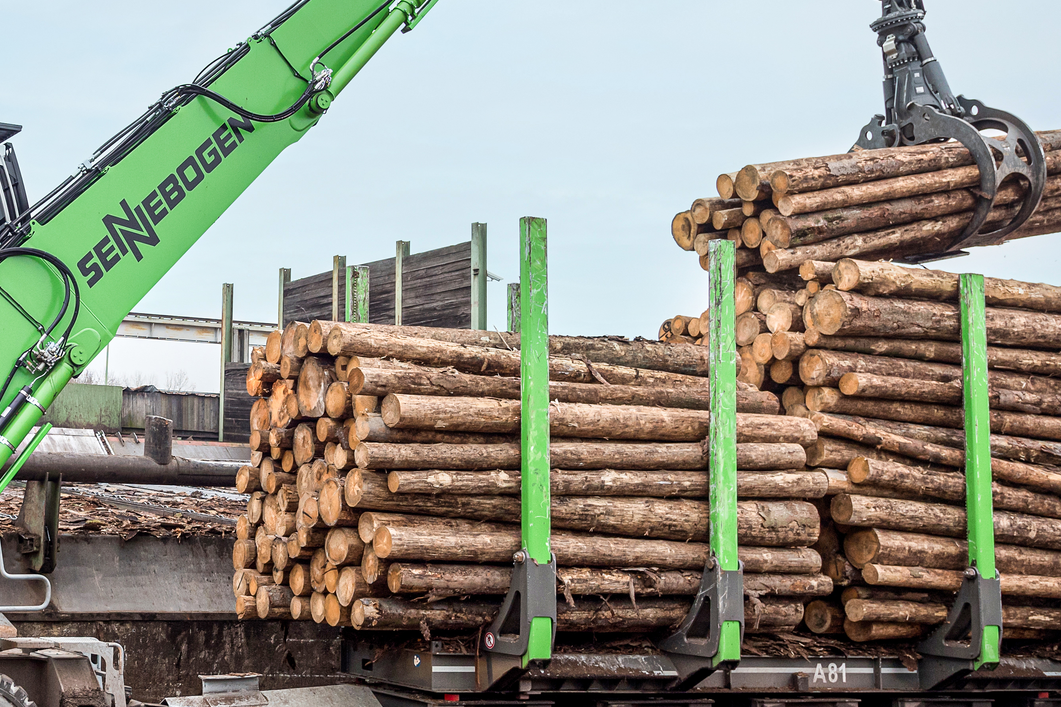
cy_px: 273
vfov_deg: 25.0
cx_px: 127
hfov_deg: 35.0
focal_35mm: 54
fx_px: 1591
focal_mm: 24
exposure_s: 1/125
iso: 500
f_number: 5
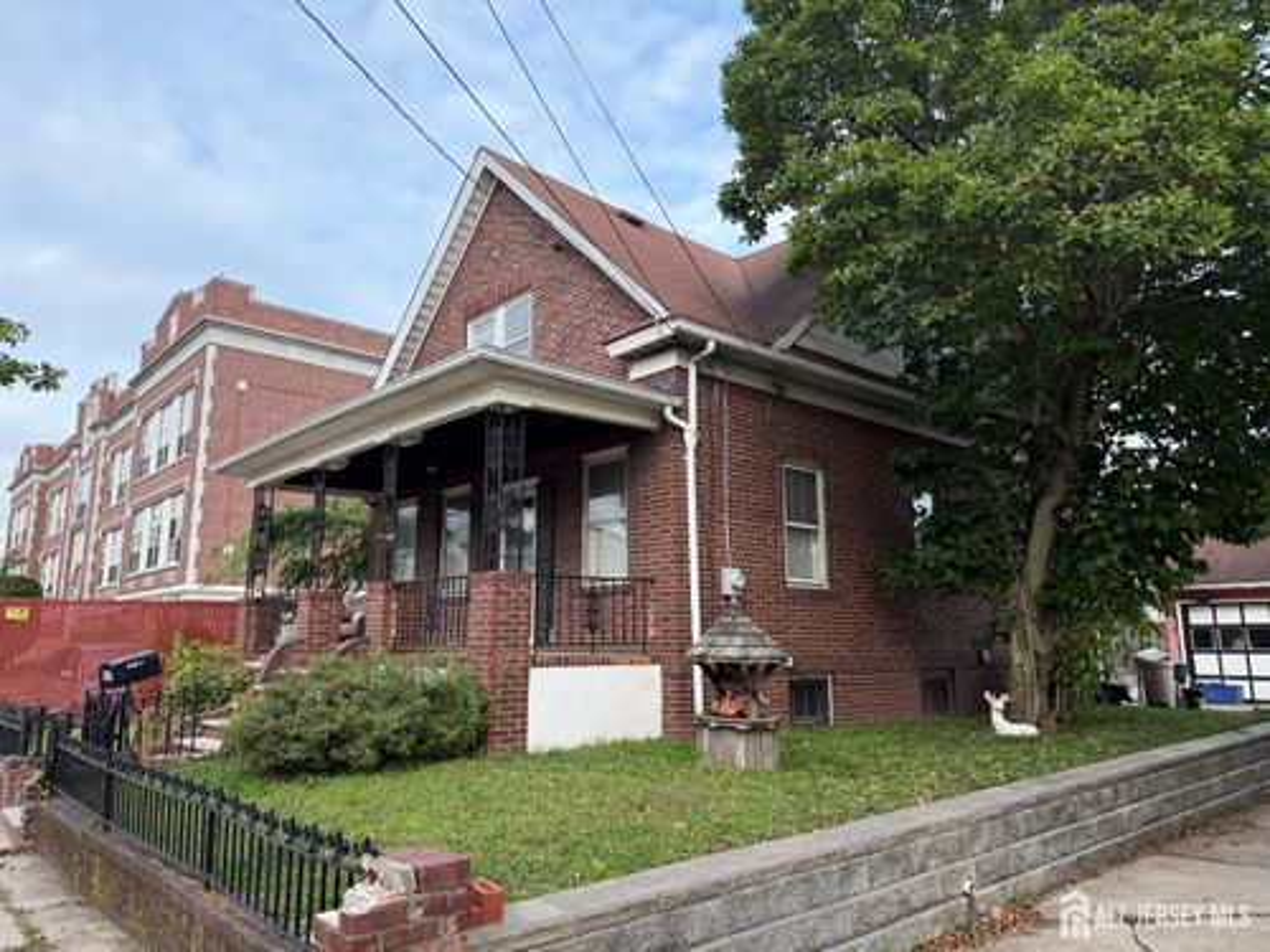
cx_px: 635
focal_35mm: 24
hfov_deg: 71.6
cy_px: 476
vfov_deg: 56.8
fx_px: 881
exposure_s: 1/813
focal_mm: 6.76
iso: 100
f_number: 1.78
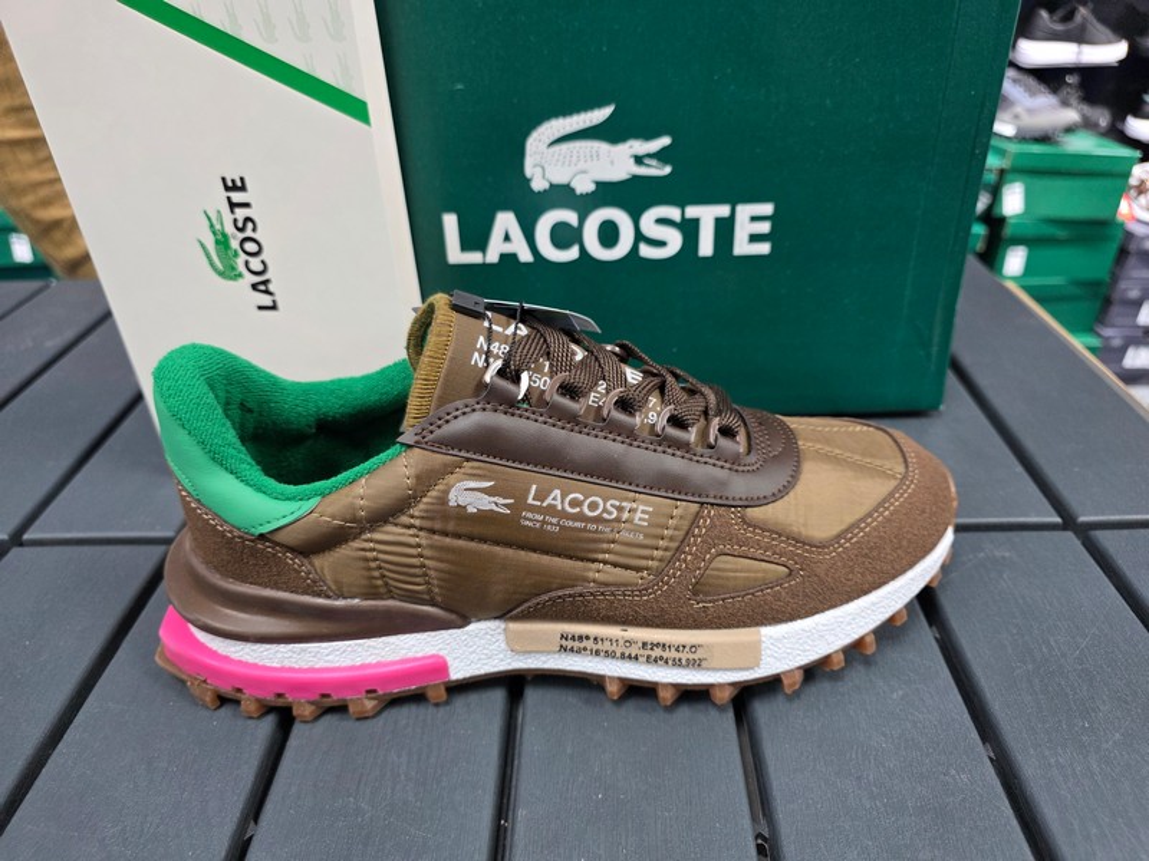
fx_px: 763
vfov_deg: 58.9
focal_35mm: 23
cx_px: 574
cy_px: 430
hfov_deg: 73.9
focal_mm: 6.3
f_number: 1.7
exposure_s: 1/100
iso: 250
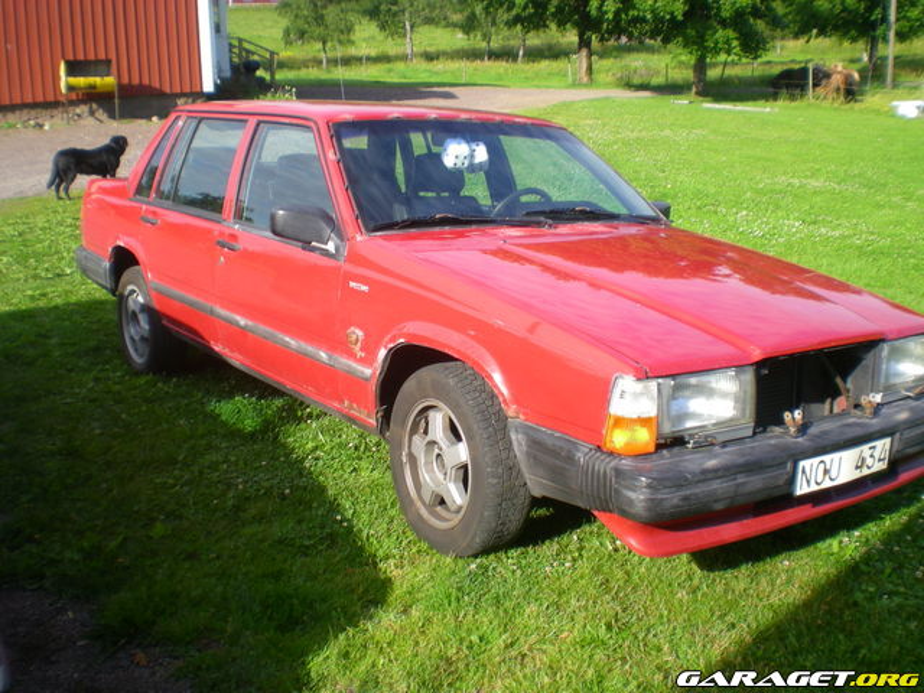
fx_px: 1014
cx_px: 462
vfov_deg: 37.7
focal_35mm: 38
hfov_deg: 49.0
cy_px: 346
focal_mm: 6.3
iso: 50
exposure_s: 1/165
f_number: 4.6
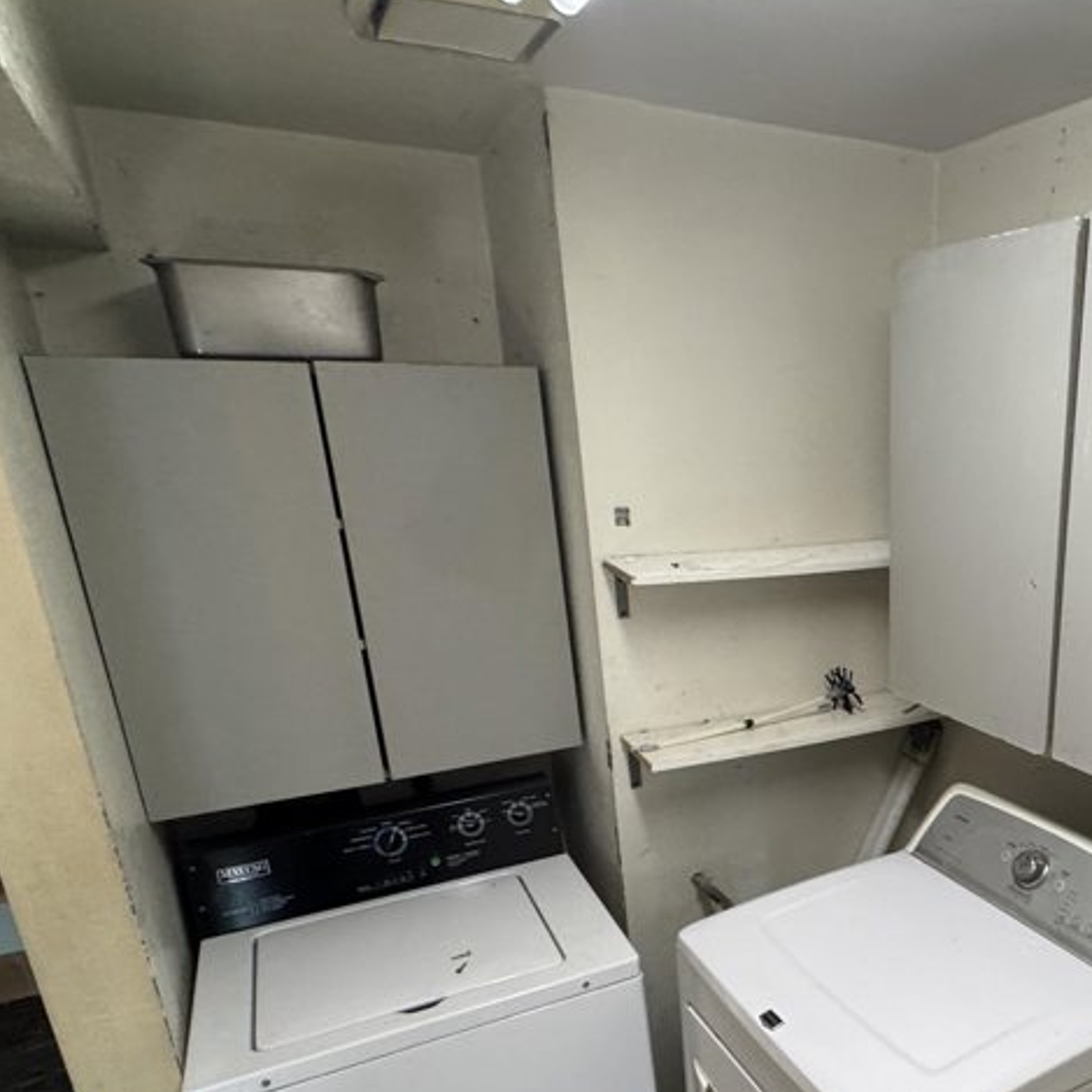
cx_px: 887
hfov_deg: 54.6
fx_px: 964
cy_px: 752
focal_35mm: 27
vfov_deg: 57.4
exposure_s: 1/60
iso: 400
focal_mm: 2.22
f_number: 2.2
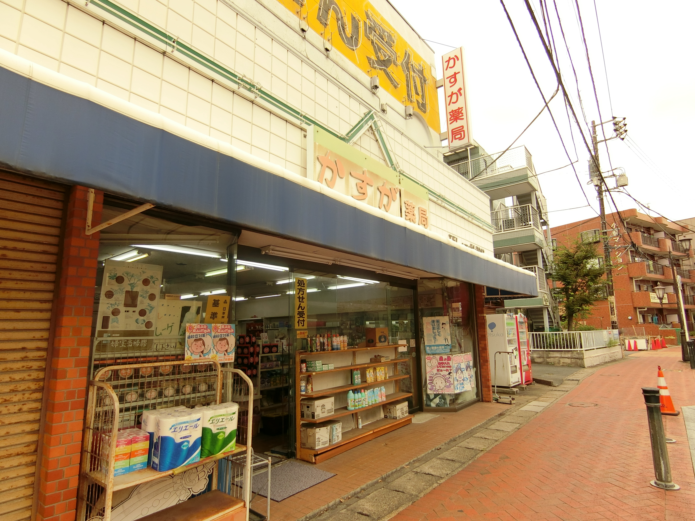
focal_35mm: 19
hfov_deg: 84.7
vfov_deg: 68.7
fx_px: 381
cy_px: 260
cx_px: 348
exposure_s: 1/320
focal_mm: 4.06
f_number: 2.7
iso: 80
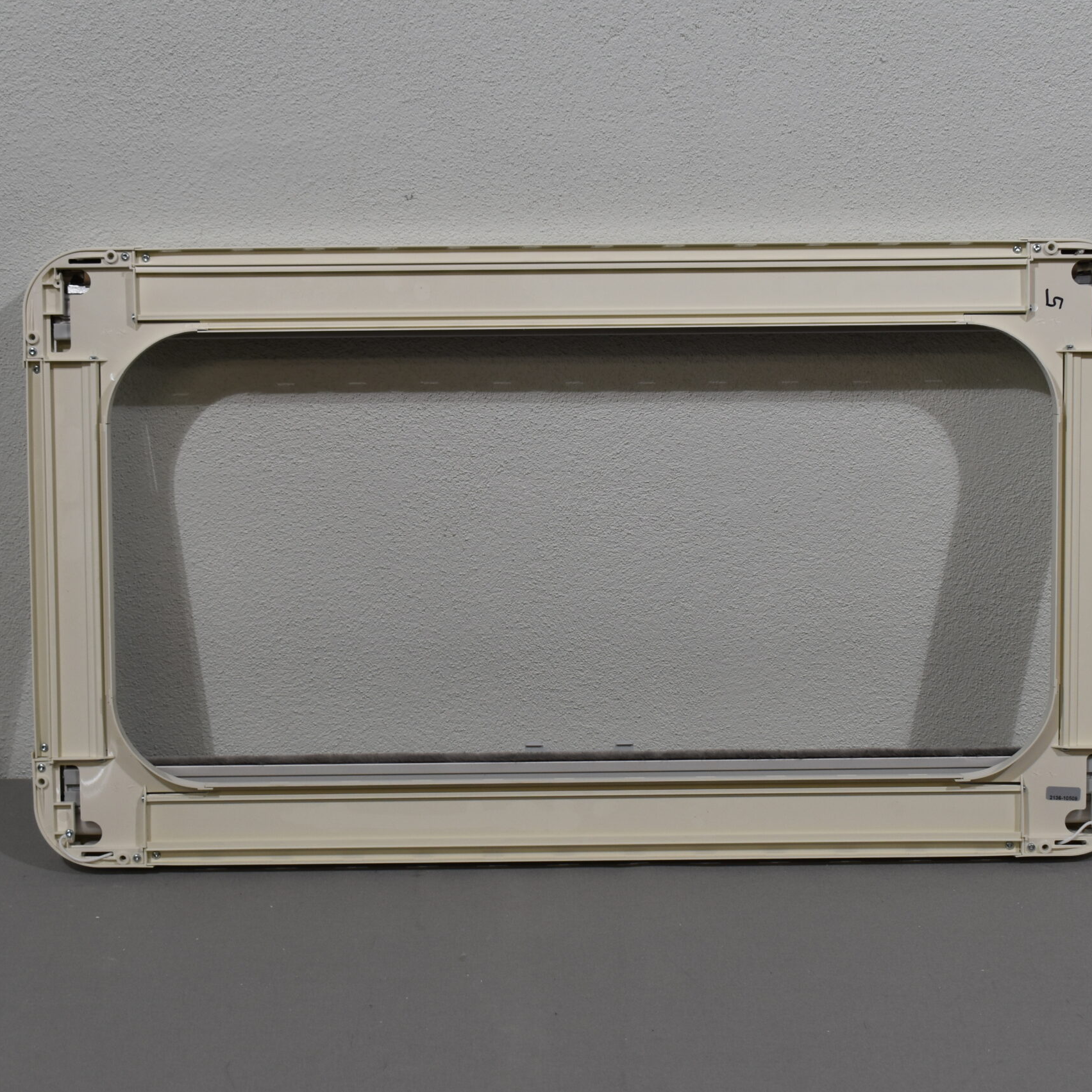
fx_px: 2463
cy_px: 545
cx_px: 573
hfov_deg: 25.0
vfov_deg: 25.0
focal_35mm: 69
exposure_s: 1/60
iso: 280
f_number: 8
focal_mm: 36
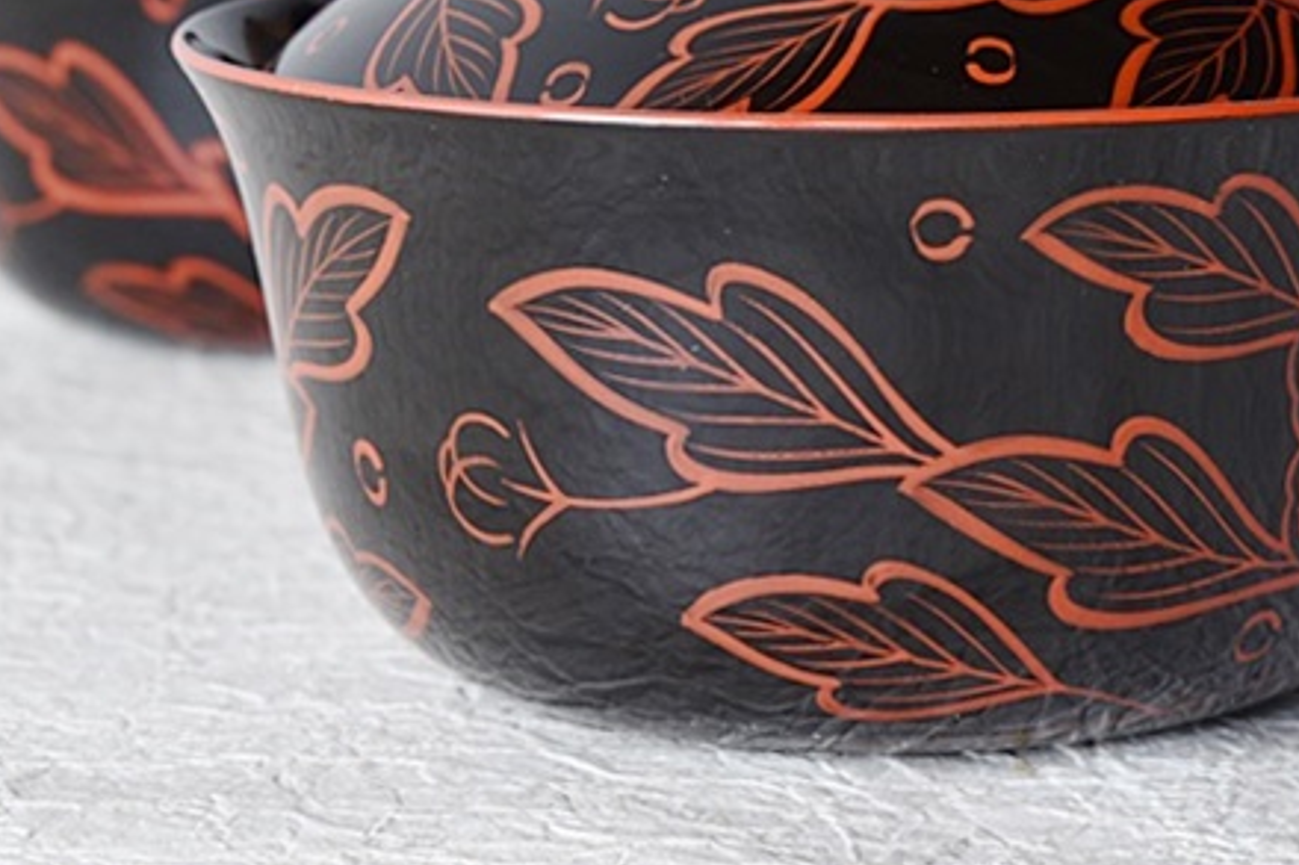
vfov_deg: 9.1
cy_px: 90
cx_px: 998
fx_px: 5407
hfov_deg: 13.6
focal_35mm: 150
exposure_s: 1/4
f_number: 9
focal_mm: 55
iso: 400
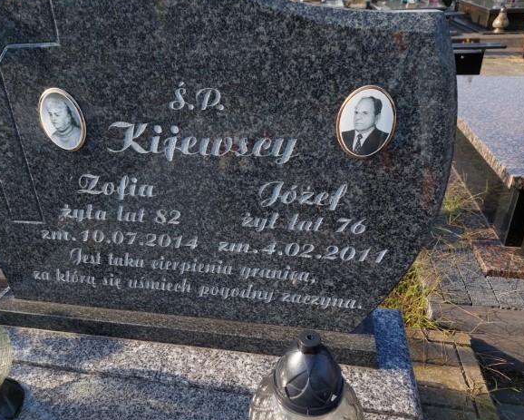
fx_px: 419
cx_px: 239
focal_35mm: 27
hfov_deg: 63.9
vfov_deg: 53.2
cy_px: 210
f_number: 1.8
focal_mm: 5.23
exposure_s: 1/731
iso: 40
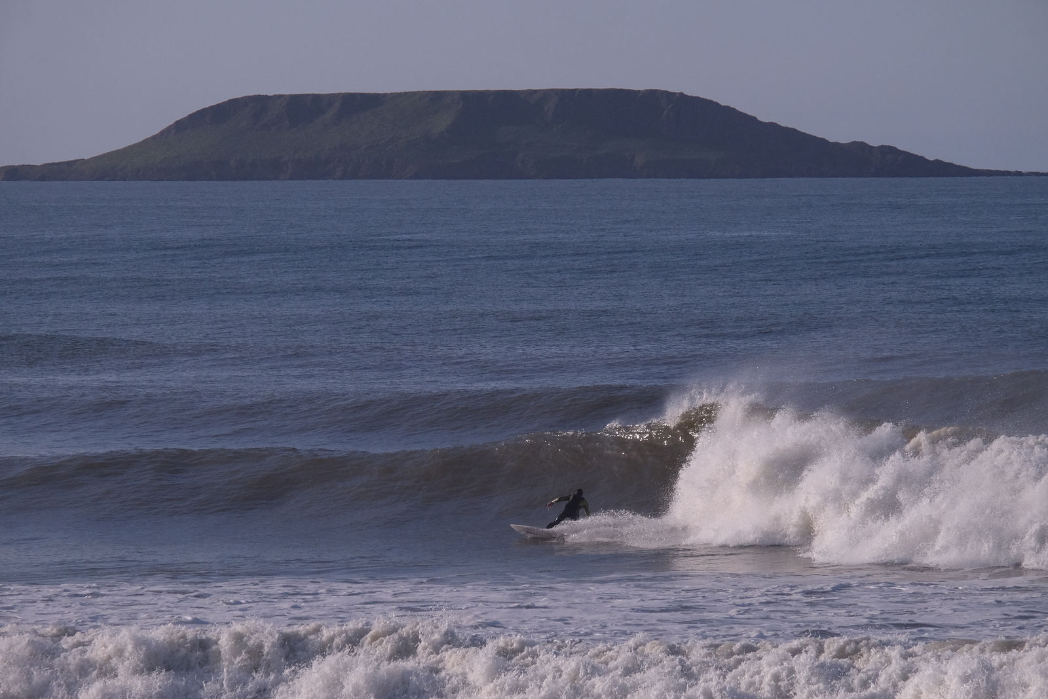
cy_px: 350
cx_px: 524
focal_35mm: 345
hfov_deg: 6.0
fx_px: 10044
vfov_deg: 4.0
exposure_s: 1/2000
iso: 800
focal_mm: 230
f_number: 11
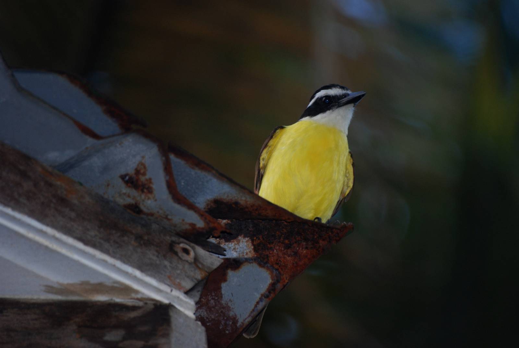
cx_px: 260
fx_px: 6495
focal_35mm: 450
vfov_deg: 3.1
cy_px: 174
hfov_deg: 4.6
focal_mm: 300
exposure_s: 1/60
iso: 400
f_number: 5.6
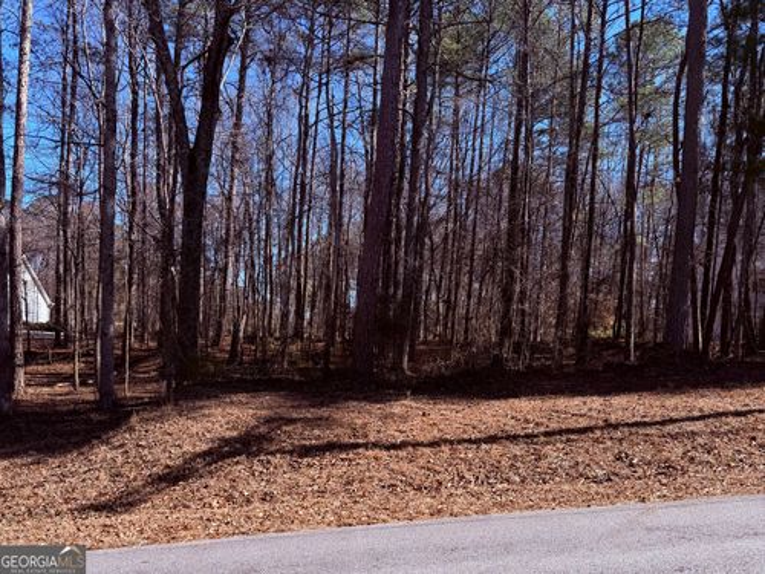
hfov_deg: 71.6
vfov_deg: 56.8
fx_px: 530
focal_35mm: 24
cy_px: 287
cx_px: 382
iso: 80
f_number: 1.78
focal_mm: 6.76
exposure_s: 1/2053
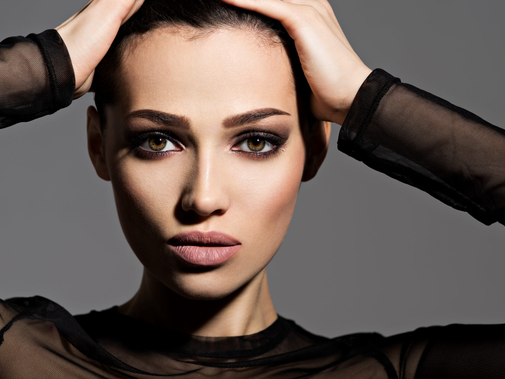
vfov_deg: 11.9
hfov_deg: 15.8
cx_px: 289
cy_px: 193
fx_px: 1824
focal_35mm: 125
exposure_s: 1/125
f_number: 6.3
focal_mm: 120
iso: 100
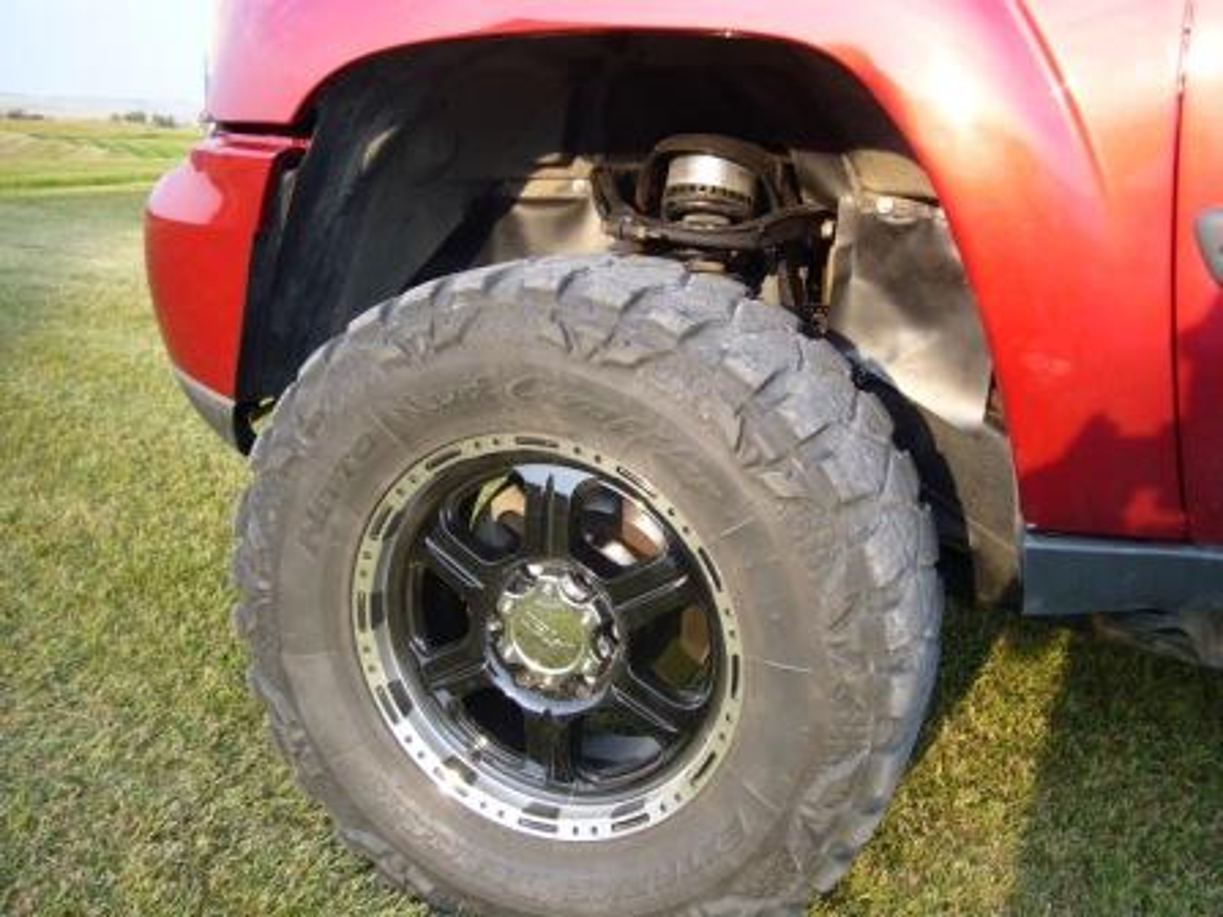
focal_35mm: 35
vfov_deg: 40.7
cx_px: 612
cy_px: 458
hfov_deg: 52.6
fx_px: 1237
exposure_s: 1/125
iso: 80
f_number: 3
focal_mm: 5.7
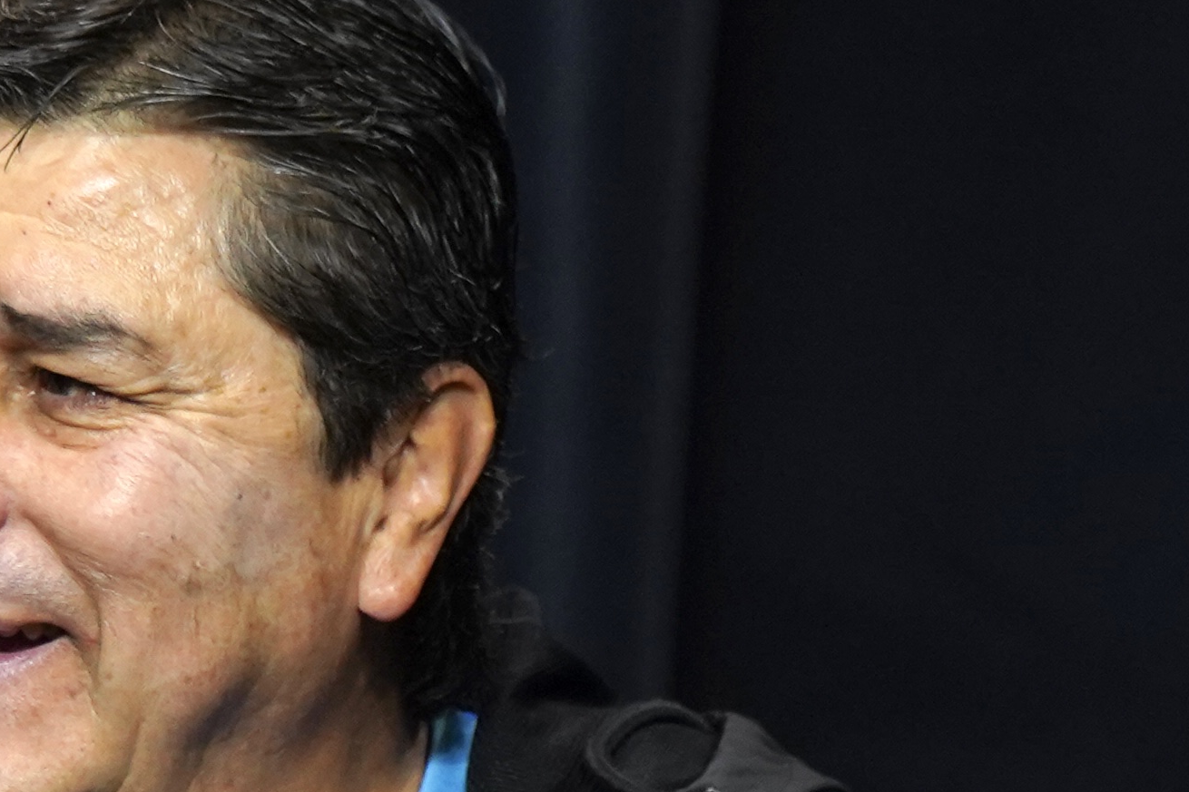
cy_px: 738
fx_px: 20836
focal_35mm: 631
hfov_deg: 3.3
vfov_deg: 2.2
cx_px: 149
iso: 2000
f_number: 2.8
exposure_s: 1/1000
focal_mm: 140
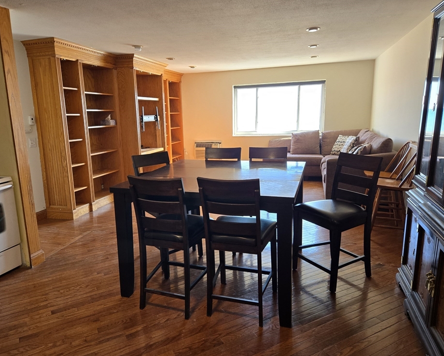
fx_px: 329
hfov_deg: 68.0
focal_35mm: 25
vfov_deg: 56.8
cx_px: 209
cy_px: 176
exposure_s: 1/120
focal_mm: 5.4
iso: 100
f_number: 1.8
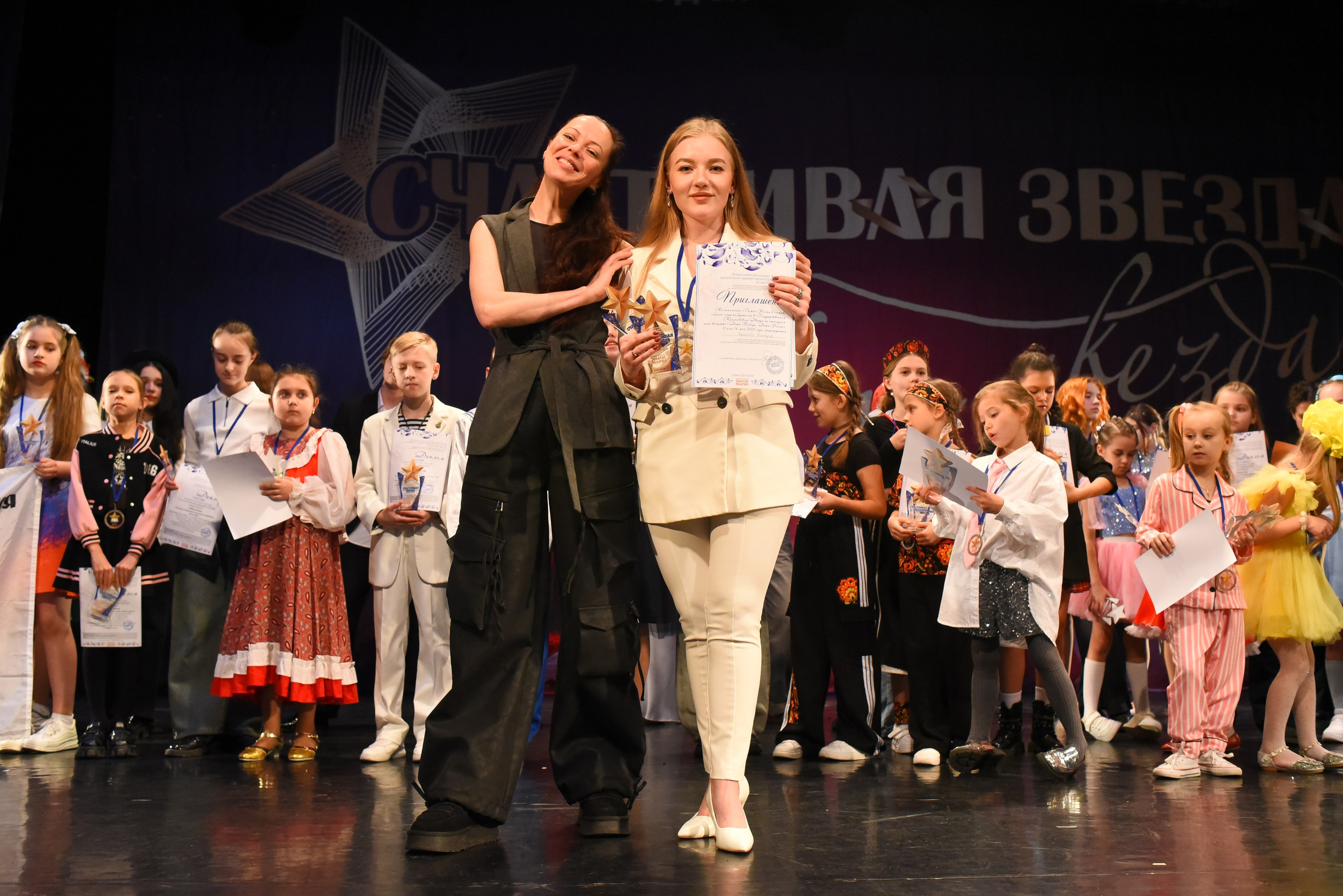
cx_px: 672
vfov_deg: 37.9
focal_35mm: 35
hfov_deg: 54.4
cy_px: 448
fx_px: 1306
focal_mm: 35
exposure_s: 1/250
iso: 5000
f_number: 6.3
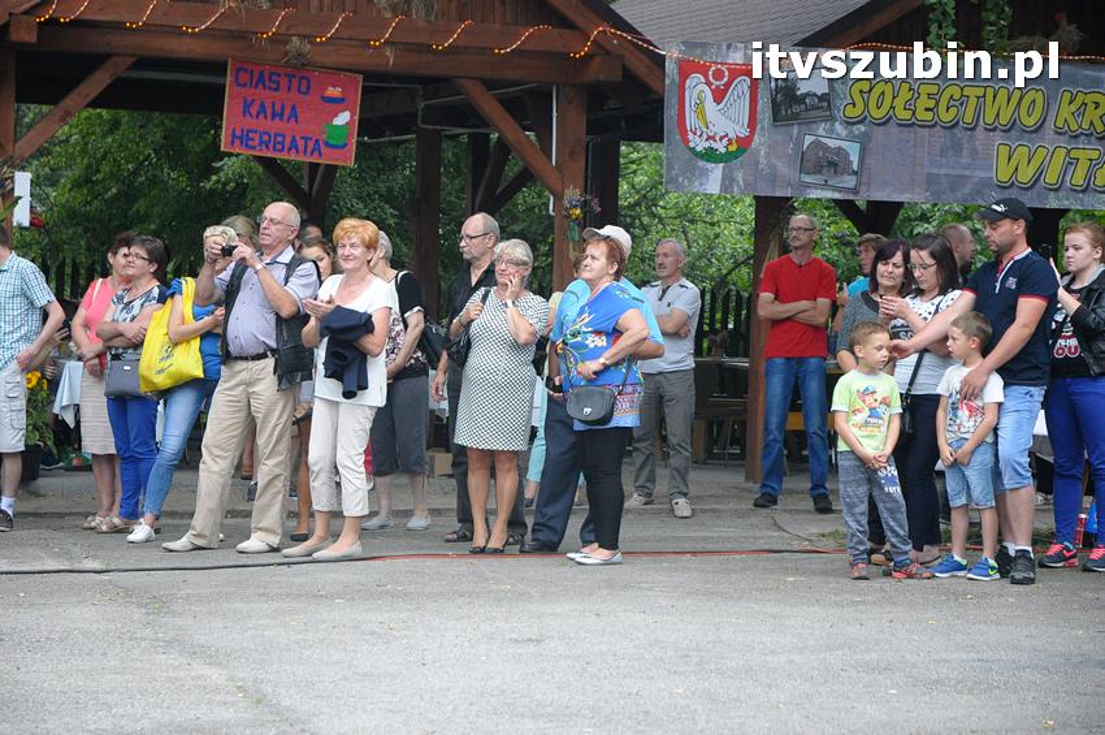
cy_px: 368
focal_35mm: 105
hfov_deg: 19.5
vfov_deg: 13.0
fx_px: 3220
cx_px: 552
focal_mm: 70
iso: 1600
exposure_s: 1/60
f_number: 4.5
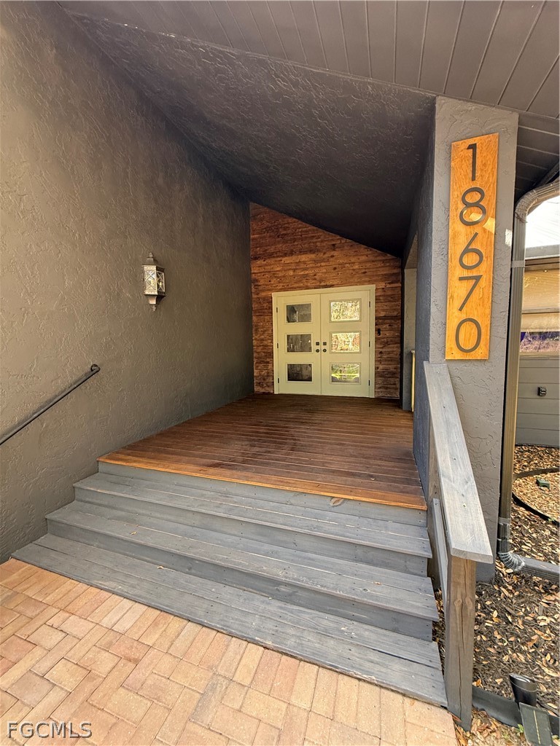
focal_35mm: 14
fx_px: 302
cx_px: 280
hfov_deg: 85.7
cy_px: 373
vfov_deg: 102.1
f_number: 2.2
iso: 200
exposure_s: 1/99
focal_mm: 2.22
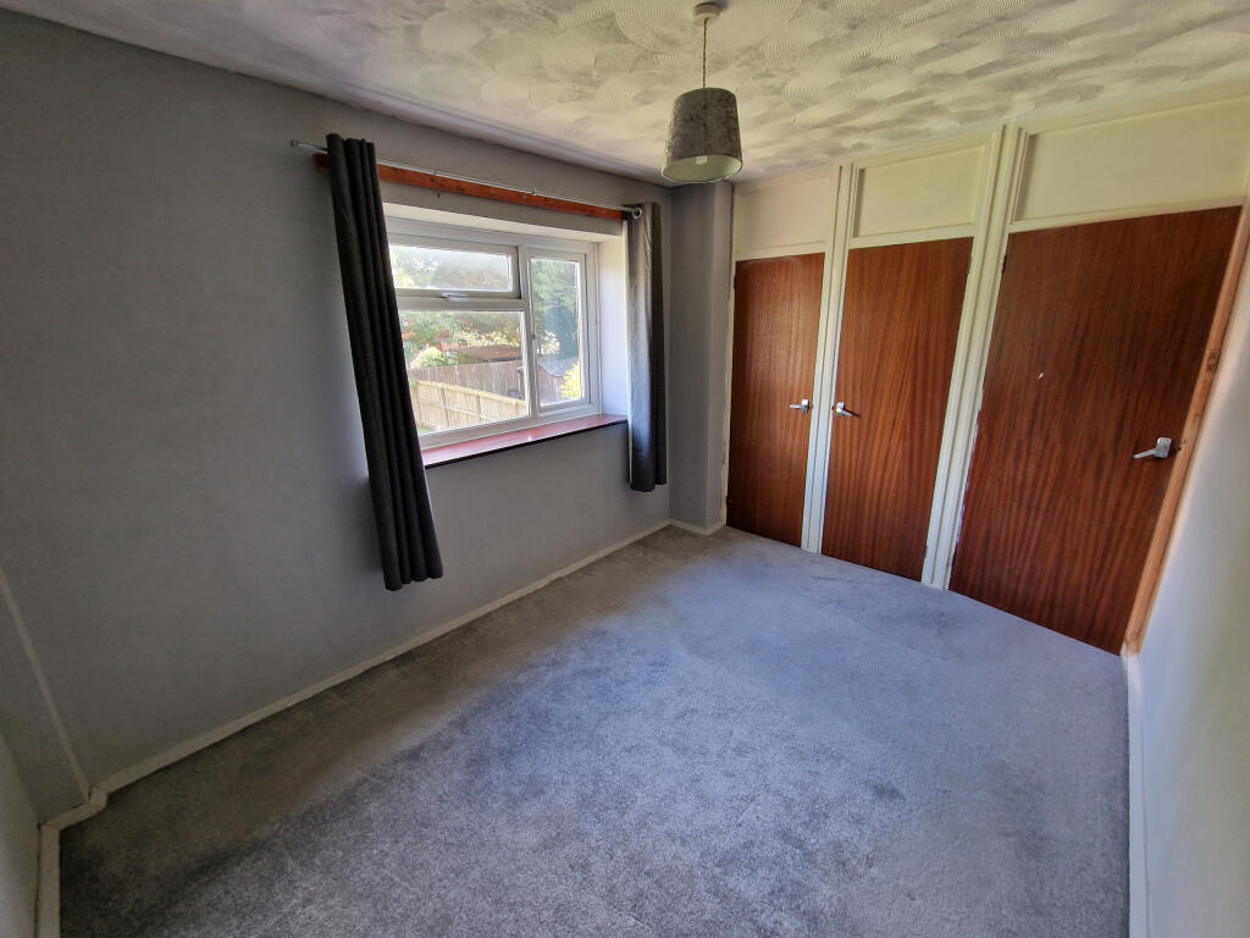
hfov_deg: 106.2
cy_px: 469
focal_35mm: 13
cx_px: 625
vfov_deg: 89.9
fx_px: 469
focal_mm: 2.2
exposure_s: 1/50
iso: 160
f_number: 2.2
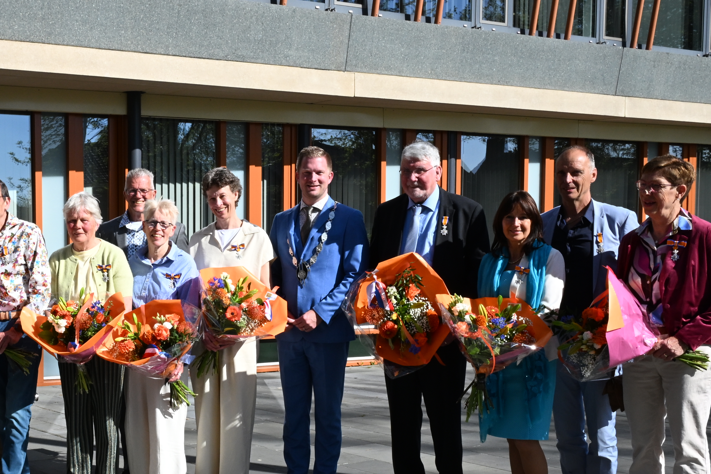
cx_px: 145
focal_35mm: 57
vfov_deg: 23.7
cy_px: 325
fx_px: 1125
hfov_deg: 34.1
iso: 1000
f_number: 22
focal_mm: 30.5
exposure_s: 1/320
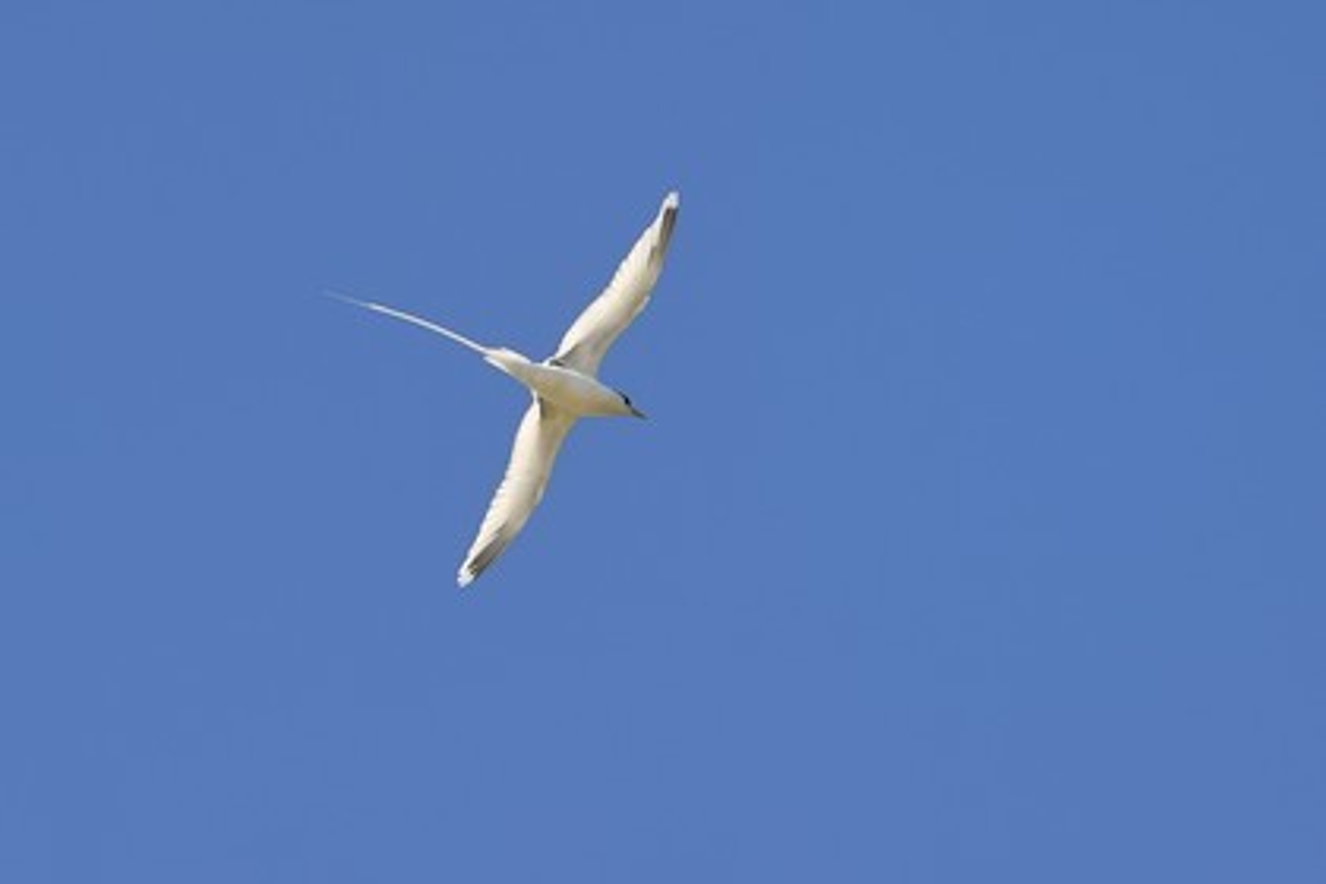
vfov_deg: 6.9
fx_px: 7366
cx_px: 663
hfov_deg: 10.3
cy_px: 442
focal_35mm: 200
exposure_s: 1/500
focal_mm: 200
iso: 200
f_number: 9
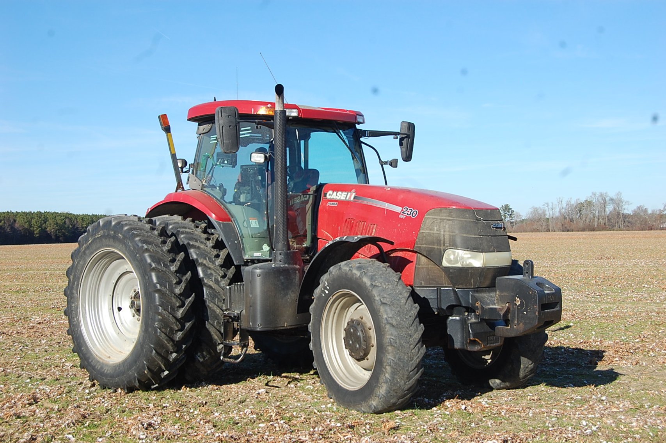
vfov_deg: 25.7
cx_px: 333
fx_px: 970
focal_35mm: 52
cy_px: 222
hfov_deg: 37.9
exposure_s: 1/320
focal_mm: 35
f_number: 9
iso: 200
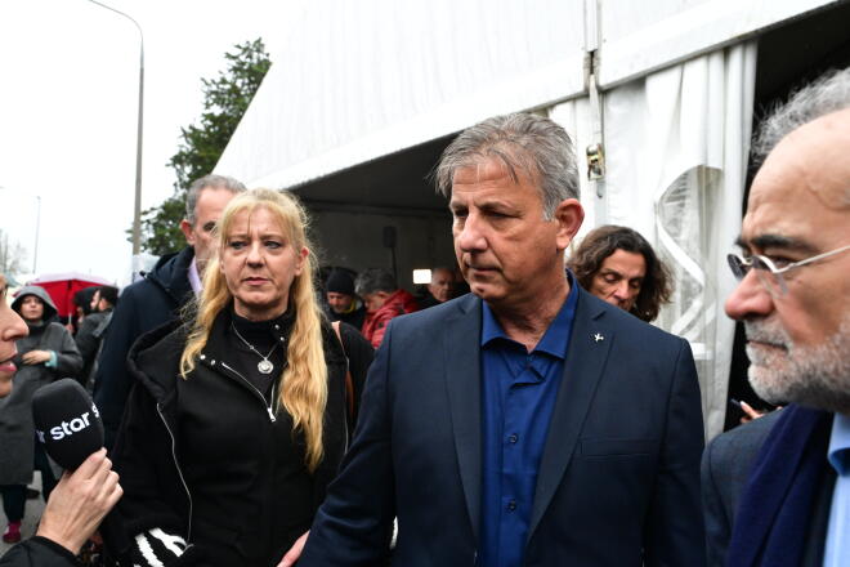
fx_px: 767
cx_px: 425
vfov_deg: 40.5
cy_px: 284
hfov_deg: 58.0
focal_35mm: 32
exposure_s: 1/800
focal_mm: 32.5
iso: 2500
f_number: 6.3
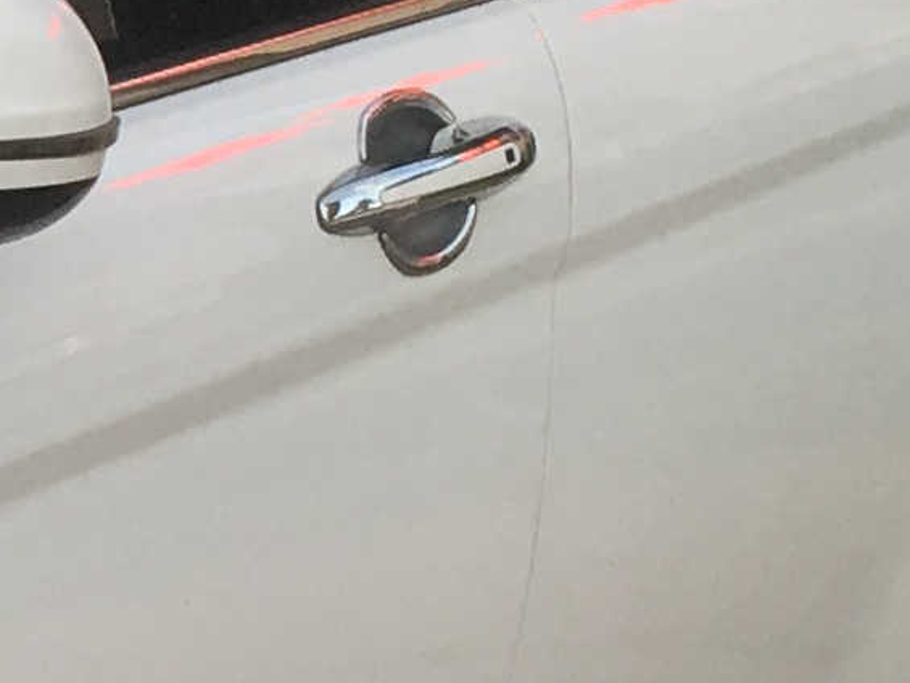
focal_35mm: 207
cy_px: 789
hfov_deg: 8.5
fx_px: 5443
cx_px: -1430
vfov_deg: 7.1
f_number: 2.2
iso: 32
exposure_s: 1/50
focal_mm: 4.15
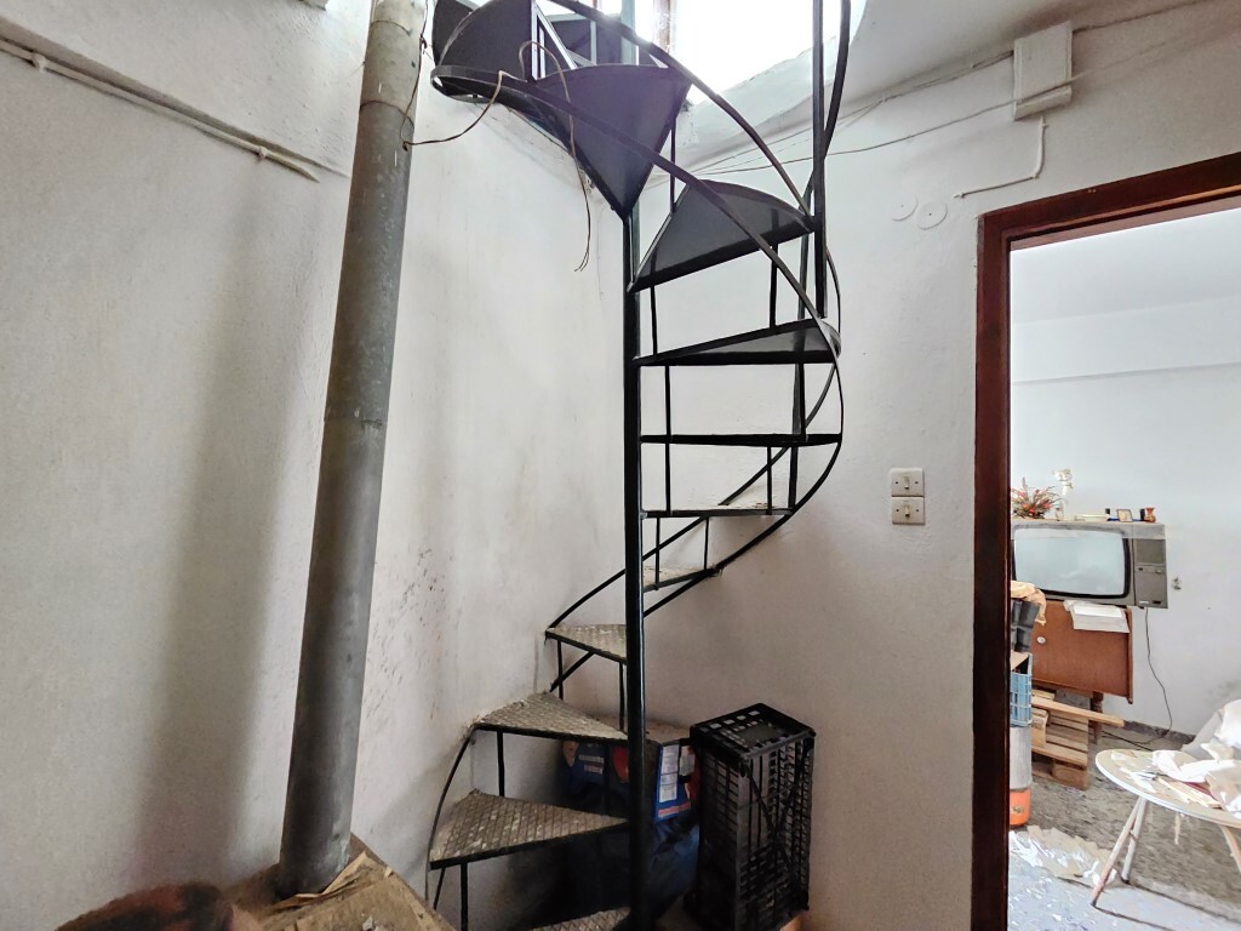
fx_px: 466
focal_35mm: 13
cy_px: 466
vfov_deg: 89.9
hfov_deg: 106.2
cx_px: 620
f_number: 2.2
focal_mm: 2.2
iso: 4000
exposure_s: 1/20
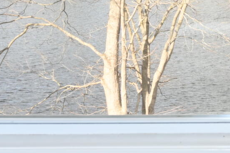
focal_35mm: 131
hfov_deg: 14.8
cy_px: 8
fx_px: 836
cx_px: 322
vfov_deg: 10.4
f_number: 5.6
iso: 160
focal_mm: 24
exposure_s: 1/125
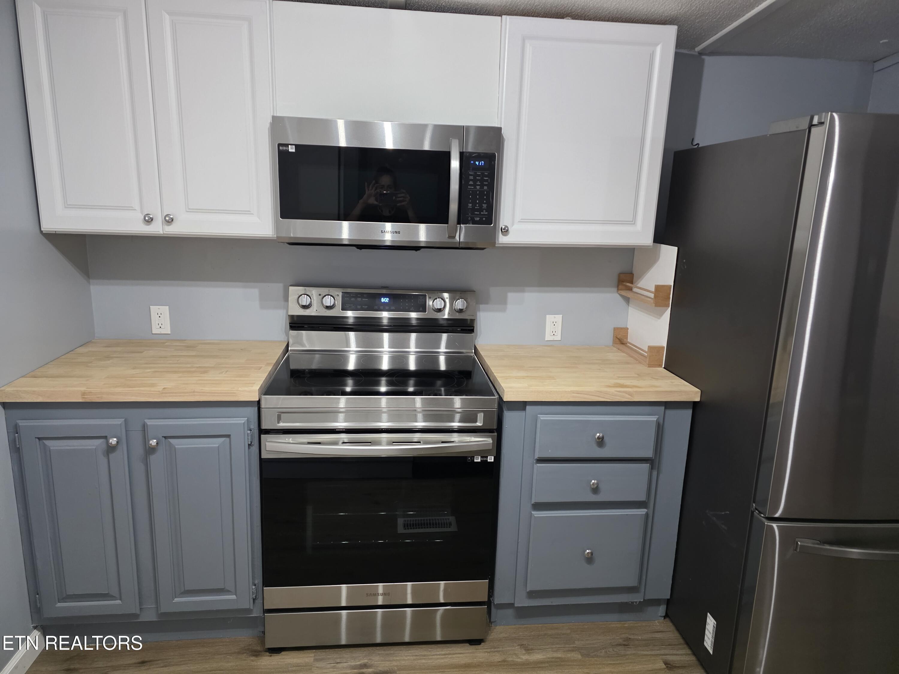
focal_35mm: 23
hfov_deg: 73.9
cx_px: 450
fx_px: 597
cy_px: 337
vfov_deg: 58.9
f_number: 1.7
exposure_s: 1/120
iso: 640
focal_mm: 6.3
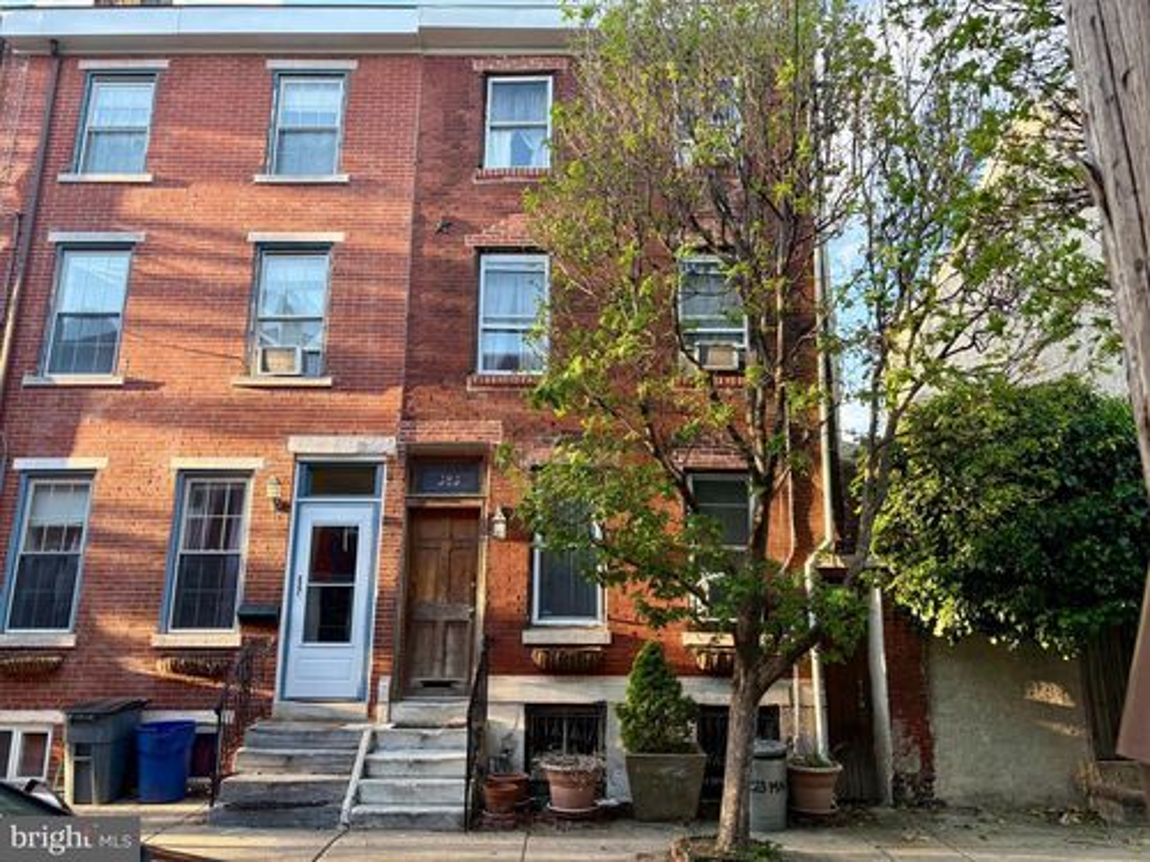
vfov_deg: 53.1
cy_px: 431
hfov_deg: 67.3
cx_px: 575
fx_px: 864
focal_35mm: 26
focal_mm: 5.96
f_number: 1.6
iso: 80
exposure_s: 1/238
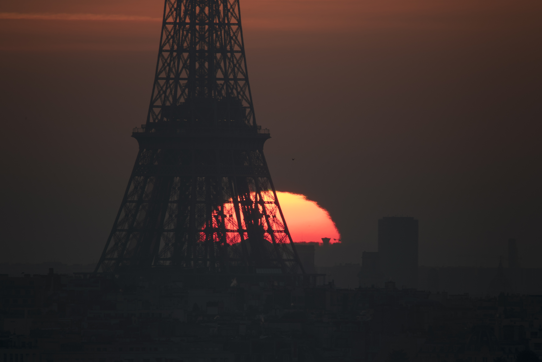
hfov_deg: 2.1
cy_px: 182
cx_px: 272
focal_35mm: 1006
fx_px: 15144
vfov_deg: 1.4
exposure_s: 1/60
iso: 90
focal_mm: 1000
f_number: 13
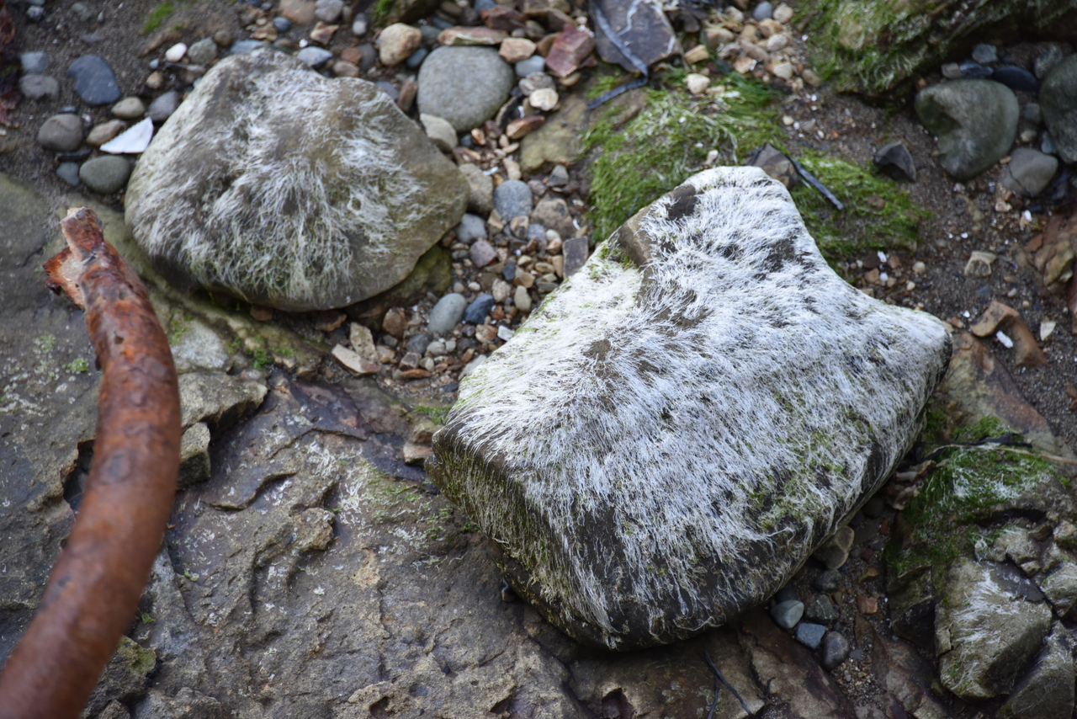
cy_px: 360
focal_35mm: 300
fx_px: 8976
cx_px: 538
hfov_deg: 6.9
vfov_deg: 4.6
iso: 1100
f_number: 5.6
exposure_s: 1/640
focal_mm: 300
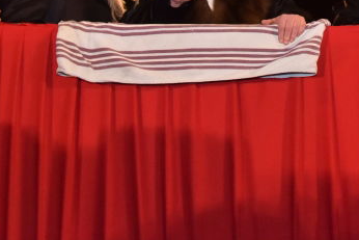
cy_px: -110
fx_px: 708
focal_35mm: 71
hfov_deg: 28.3
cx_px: 241
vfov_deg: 17.5
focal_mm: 24
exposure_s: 1/125
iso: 2000
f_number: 4
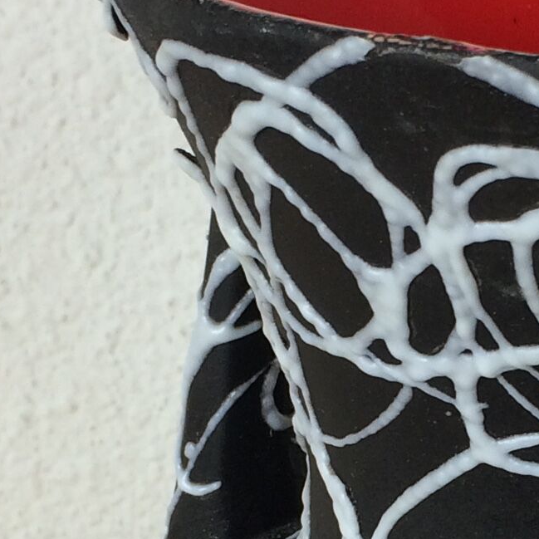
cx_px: 503
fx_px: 2273
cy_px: 476
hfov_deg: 13.4
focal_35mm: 129
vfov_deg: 13.4
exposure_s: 1/50
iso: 40
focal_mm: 4.15
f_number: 2.2
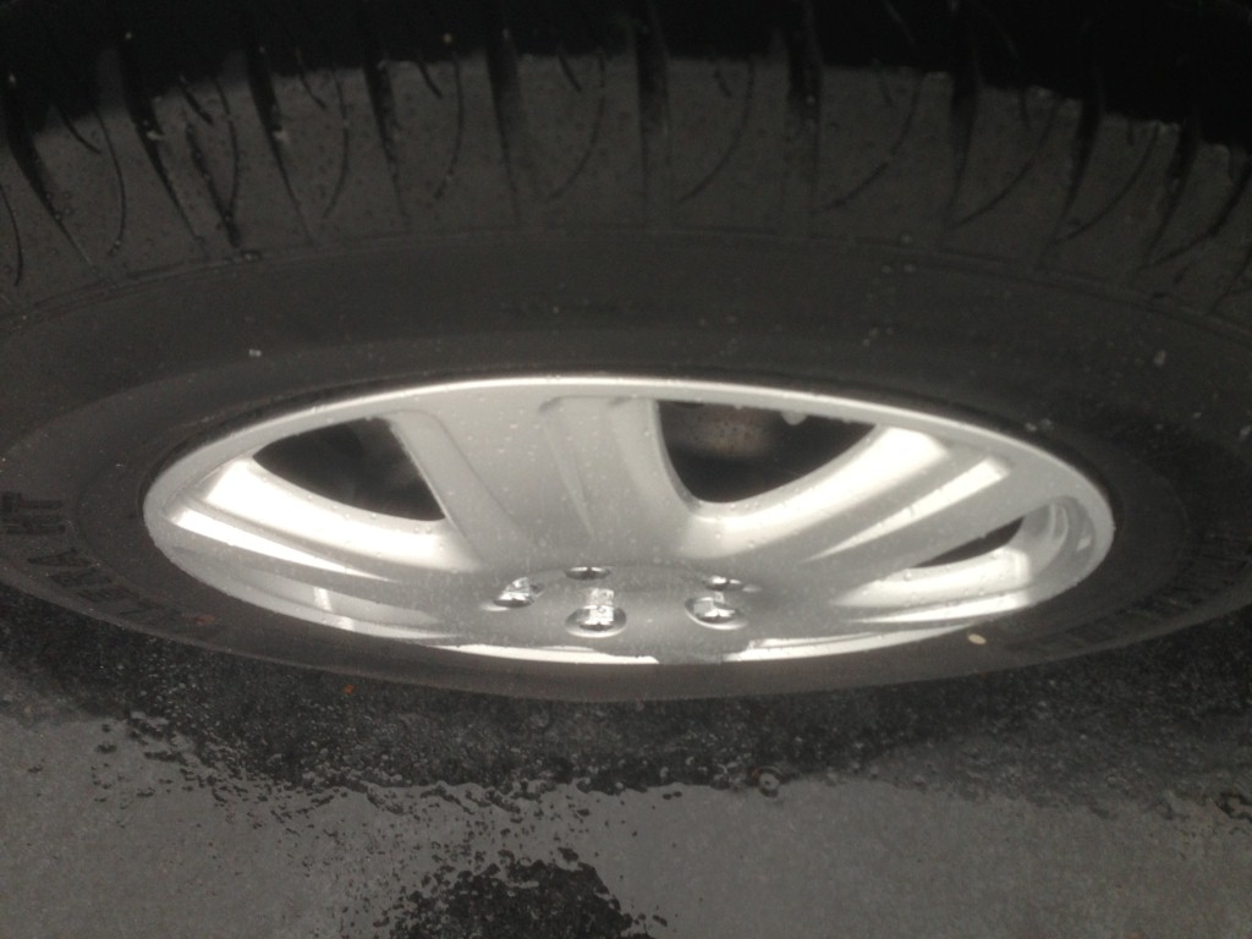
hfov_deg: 55.4
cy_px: 470
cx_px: 626
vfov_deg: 42.9
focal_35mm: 33
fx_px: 1194
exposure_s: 1/120
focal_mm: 4.13
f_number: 2.4
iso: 64
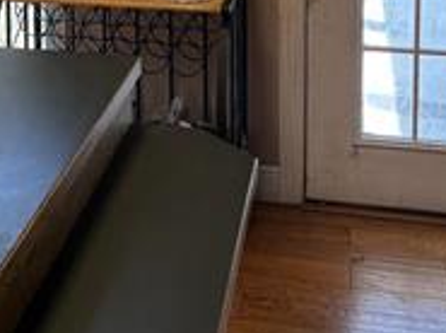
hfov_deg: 25.5
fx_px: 964
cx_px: 81
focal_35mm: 75
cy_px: -136
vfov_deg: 17.9
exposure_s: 1/134
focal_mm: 5.96
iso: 80
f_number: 1.6
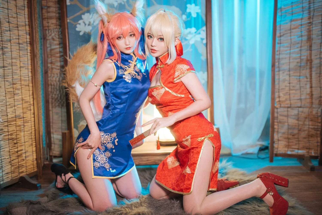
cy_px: 108
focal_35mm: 35
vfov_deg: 37.9
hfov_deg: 54.4
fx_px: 313
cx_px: 161
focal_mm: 35
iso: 400
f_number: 1.4
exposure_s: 1/80
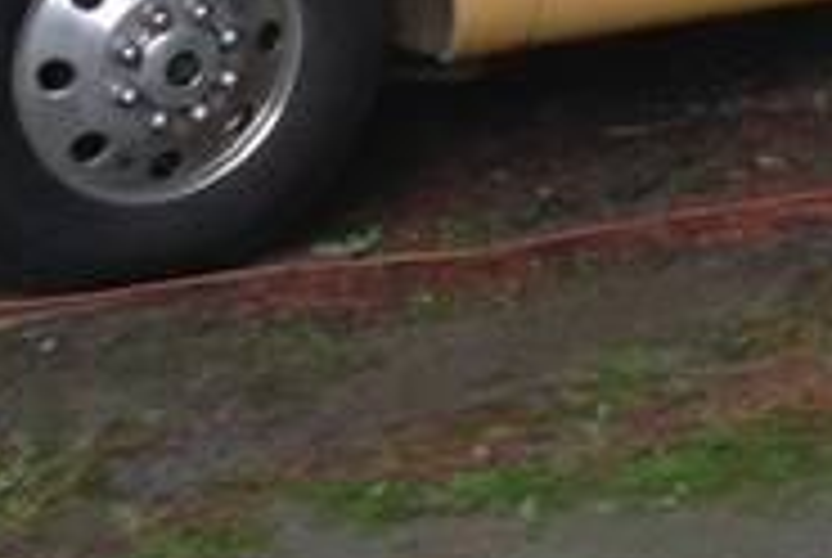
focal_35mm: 150
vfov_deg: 8.8
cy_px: -454
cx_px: 908
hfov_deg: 13.4
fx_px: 3472
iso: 64
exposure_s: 1/60
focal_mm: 4.13
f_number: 2.4
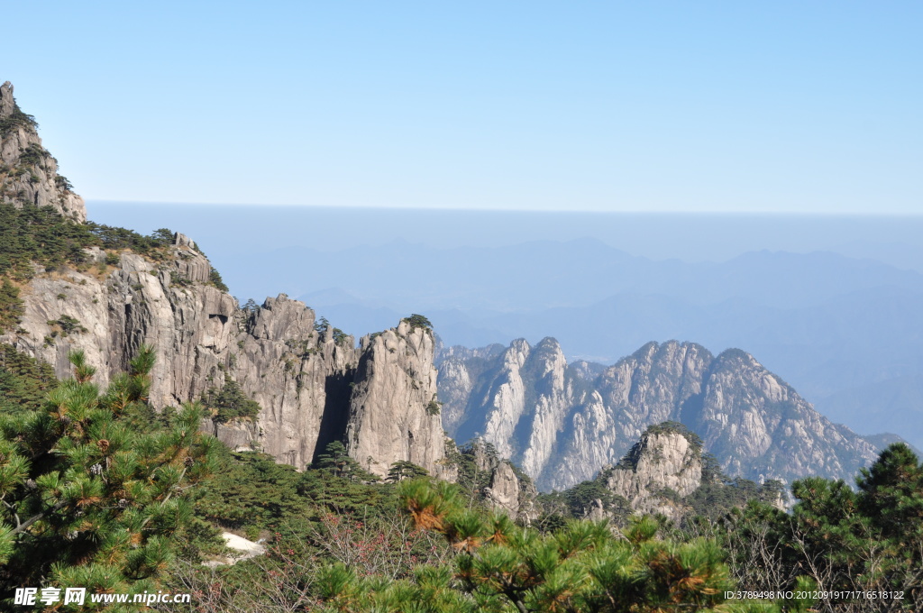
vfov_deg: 22.6
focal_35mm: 60
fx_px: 1536
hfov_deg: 33.4
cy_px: 306
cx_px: 462
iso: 200
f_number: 9
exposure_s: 1/320
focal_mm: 40
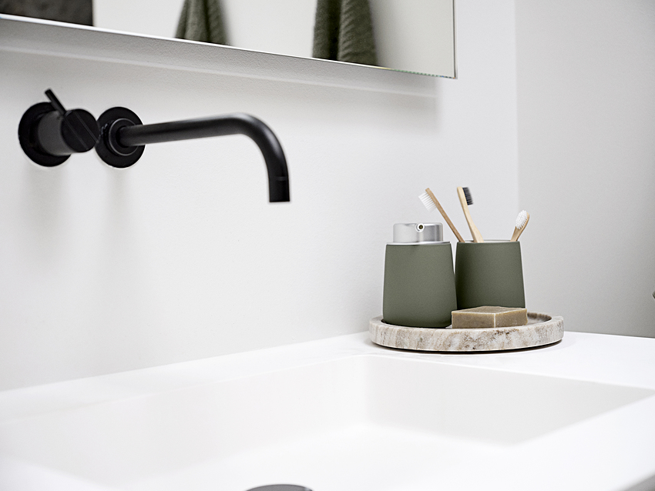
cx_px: 333
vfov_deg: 28.0
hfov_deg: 36.8
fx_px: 984
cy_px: 246
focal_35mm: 52
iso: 800
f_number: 4
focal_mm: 64
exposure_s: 1/60
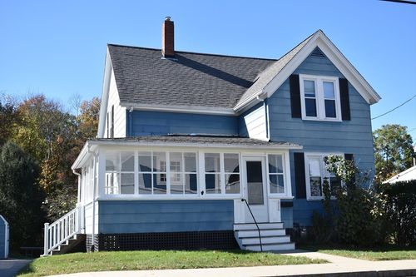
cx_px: 208
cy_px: 138
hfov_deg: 45.0
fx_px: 502
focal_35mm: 44
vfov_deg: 30.8
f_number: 6.3
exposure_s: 1/320
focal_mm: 29
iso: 100
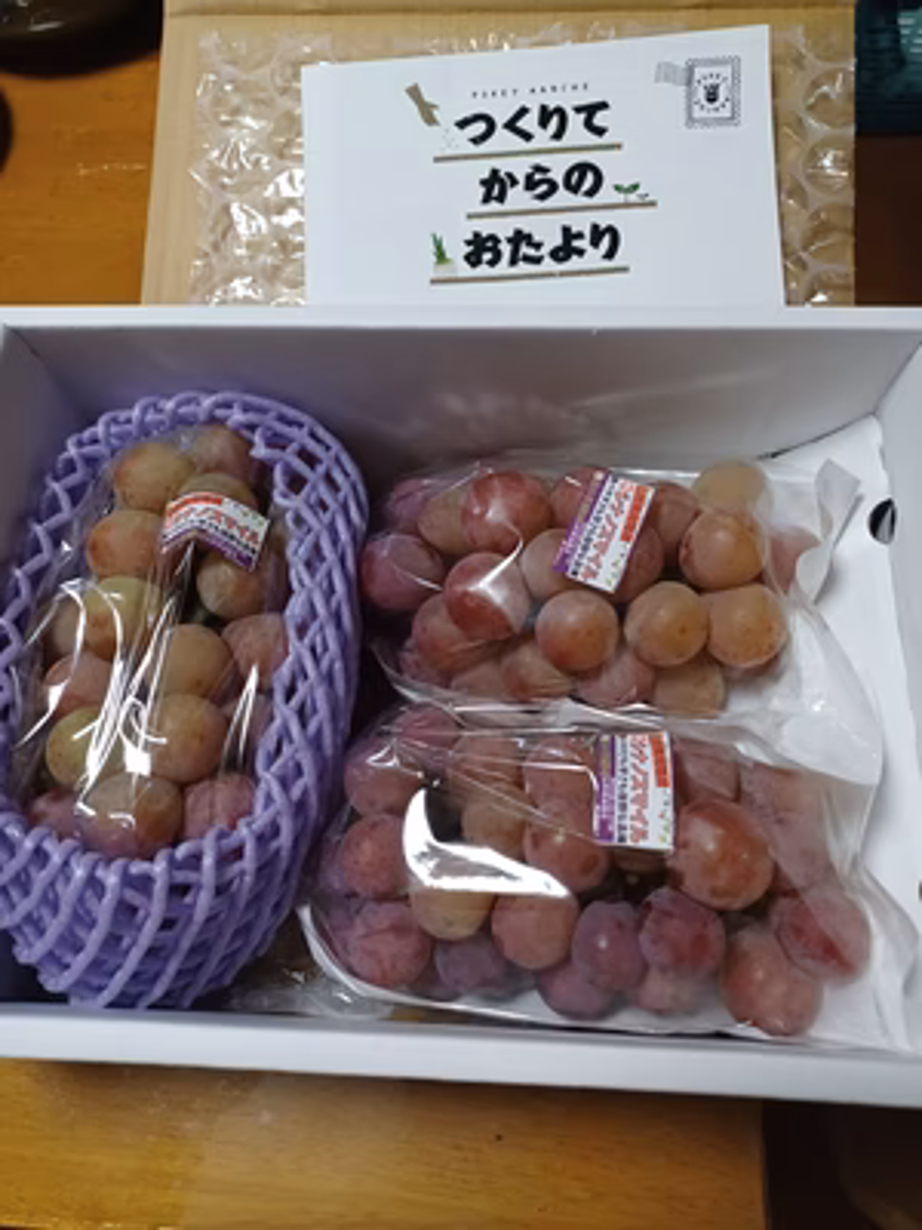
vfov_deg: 69.4
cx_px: 461
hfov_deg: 54.9
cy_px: 615
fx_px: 888
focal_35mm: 25
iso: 320
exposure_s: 1/30
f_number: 1.8
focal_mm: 4.6
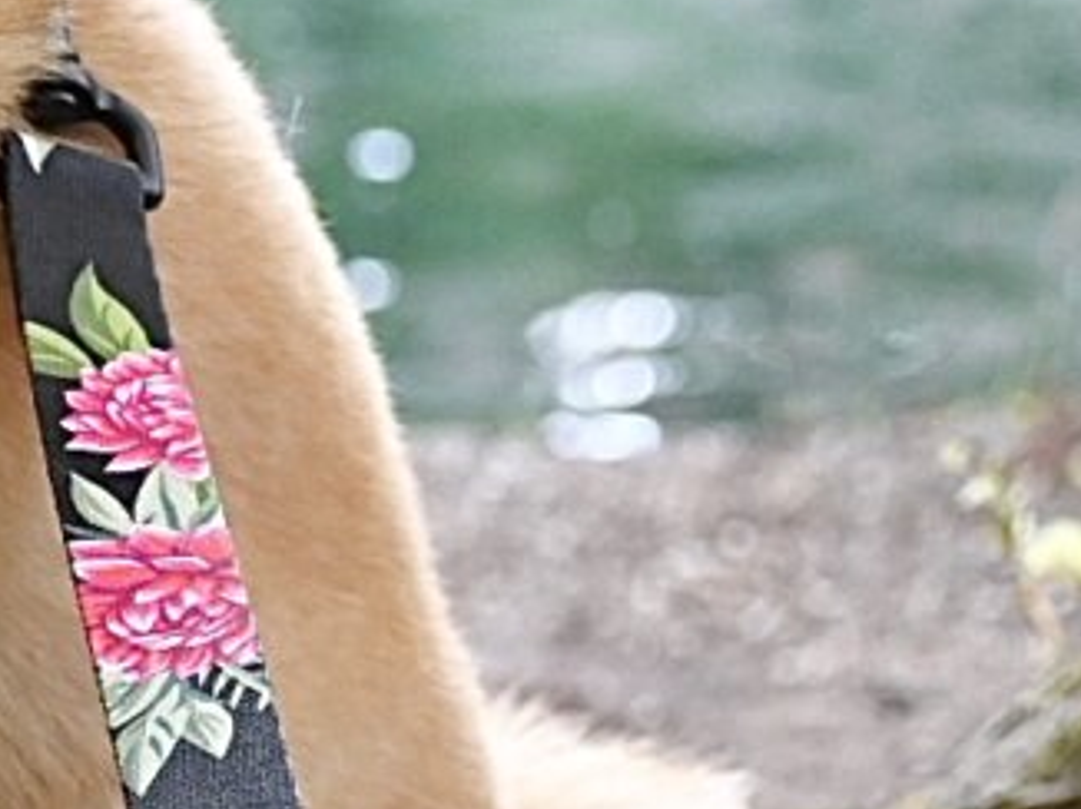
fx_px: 8987
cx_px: -557
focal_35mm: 288
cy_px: -48
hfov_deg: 6.8
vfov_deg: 5.1
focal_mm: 50
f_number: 4.5
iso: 2000
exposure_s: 1/125
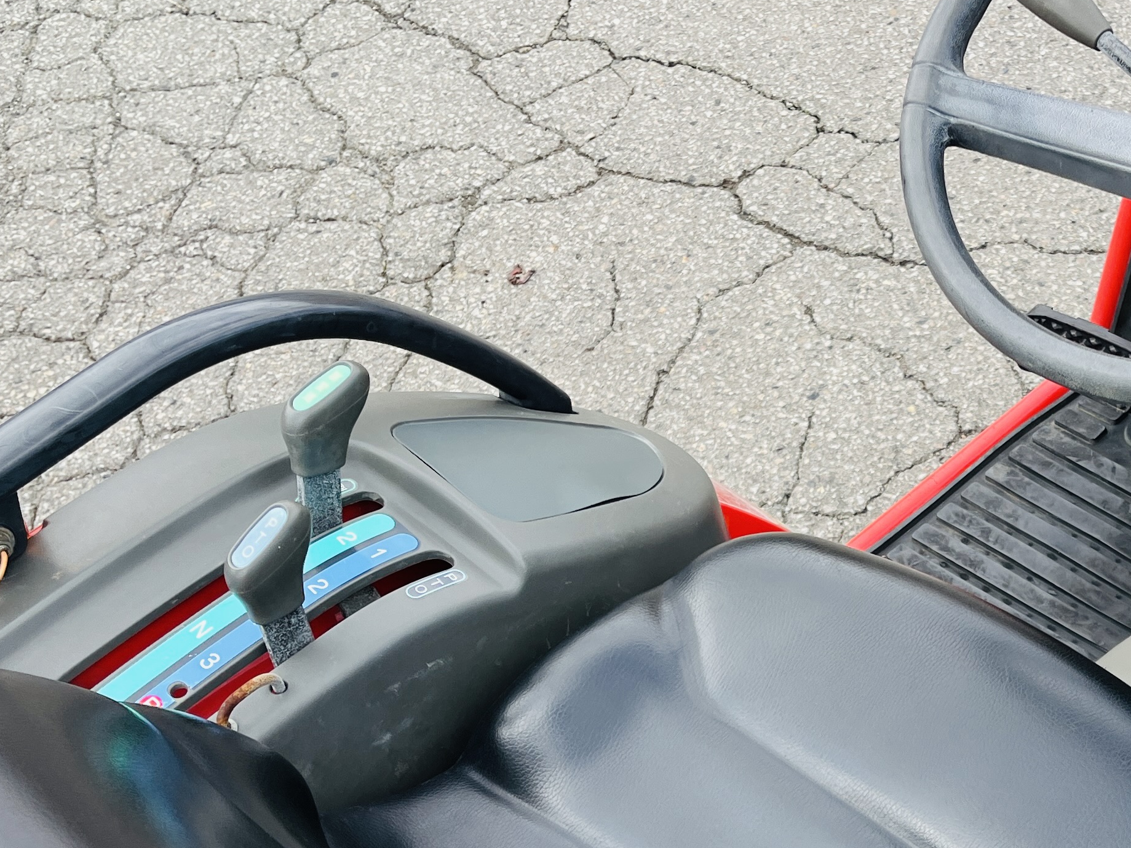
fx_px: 1862
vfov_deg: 25.3
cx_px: 1008
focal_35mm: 57
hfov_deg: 32.2
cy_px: 656
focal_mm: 5.1
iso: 50
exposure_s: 1/664
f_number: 1.6
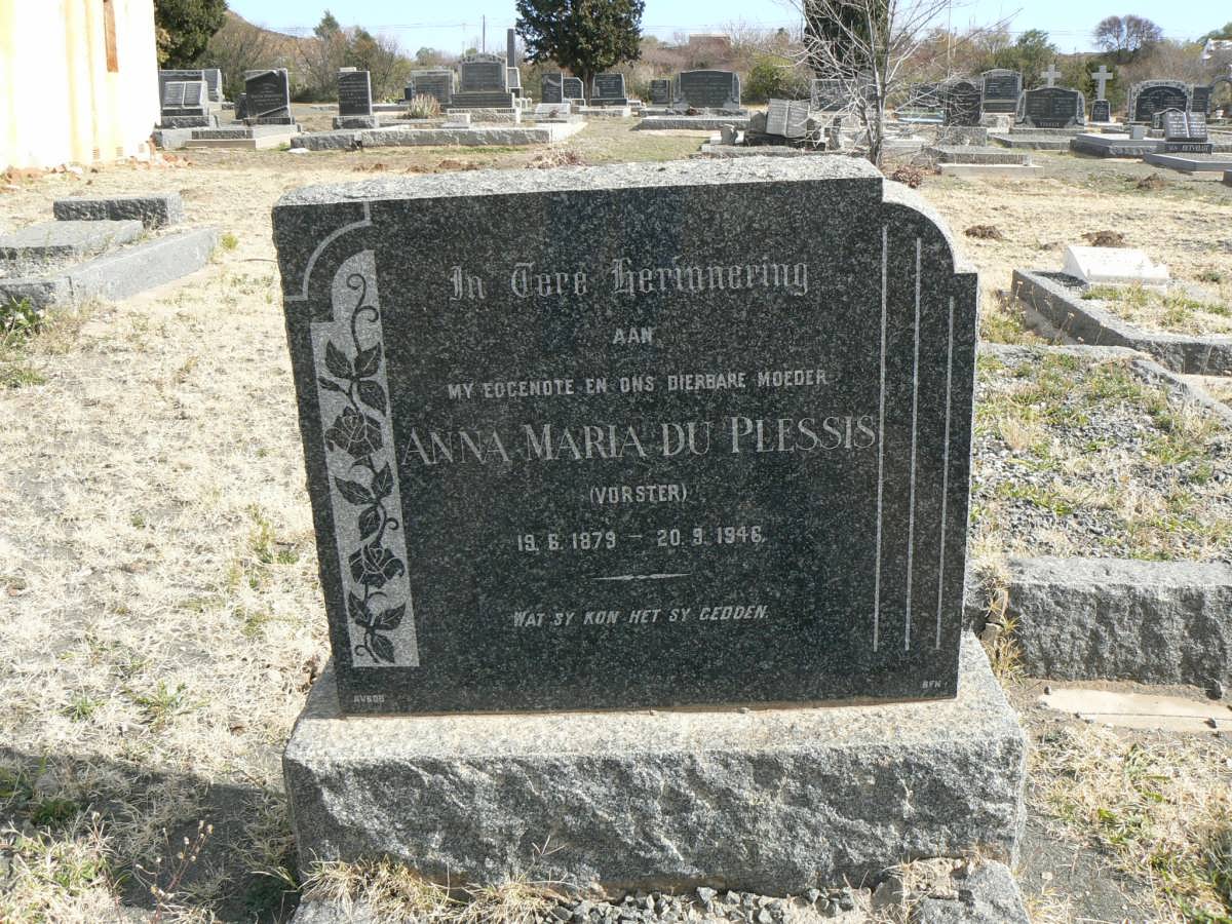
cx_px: 616
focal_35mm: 36
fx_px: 1281
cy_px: 462
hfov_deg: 51.4
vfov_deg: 39.7
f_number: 5.6
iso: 80
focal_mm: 6
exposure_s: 1/250
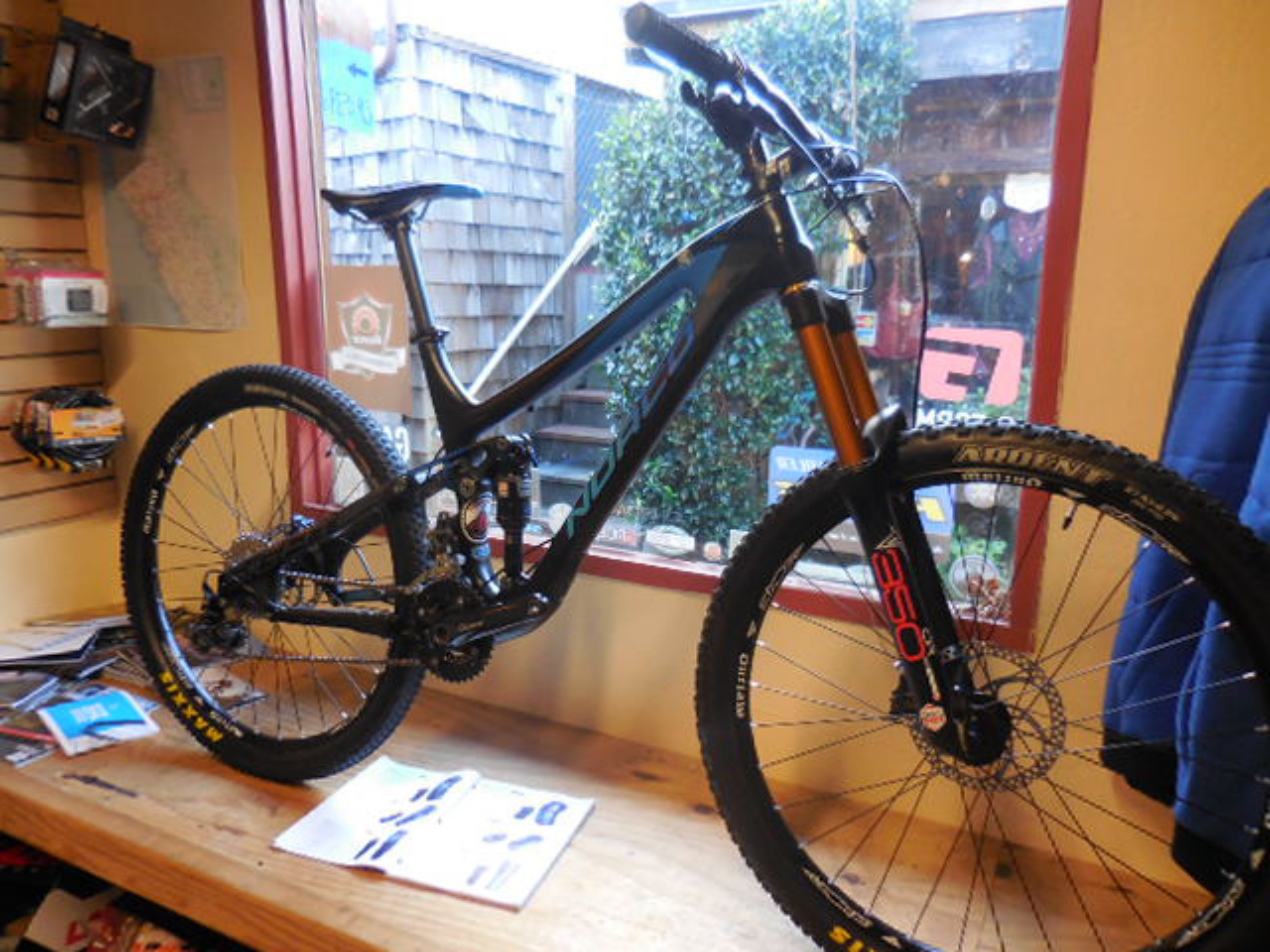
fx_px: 917
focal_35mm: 25
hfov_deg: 69.4
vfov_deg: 54.9
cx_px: 635
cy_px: 476
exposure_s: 1/30
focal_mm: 4.5
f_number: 3.3
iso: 320
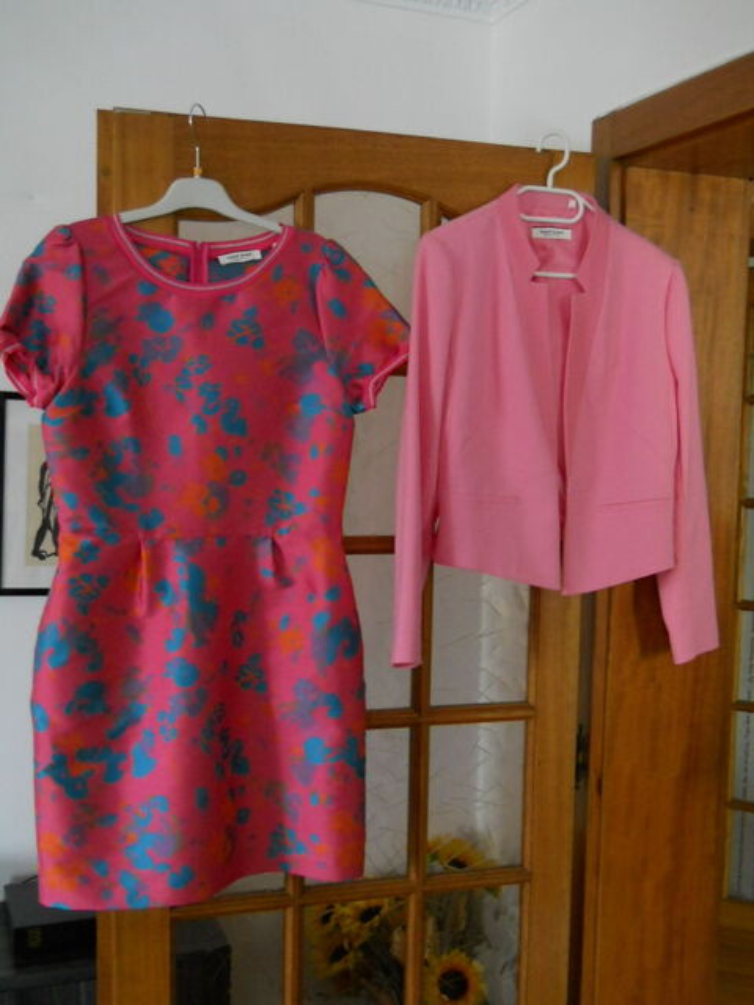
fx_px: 1191
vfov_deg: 45.8
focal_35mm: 41
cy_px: 502
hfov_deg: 35.1
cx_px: 377
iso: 400
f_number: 3.1
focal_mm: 6.72
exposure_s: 1/30
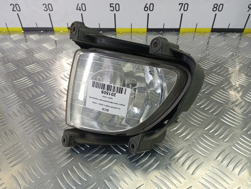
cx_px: 126
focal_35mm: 23
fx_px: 167
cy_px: 94
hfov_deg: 73.9
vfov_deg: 58.9
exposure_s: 1/50
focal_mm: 4.11
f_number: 1.6
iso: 100
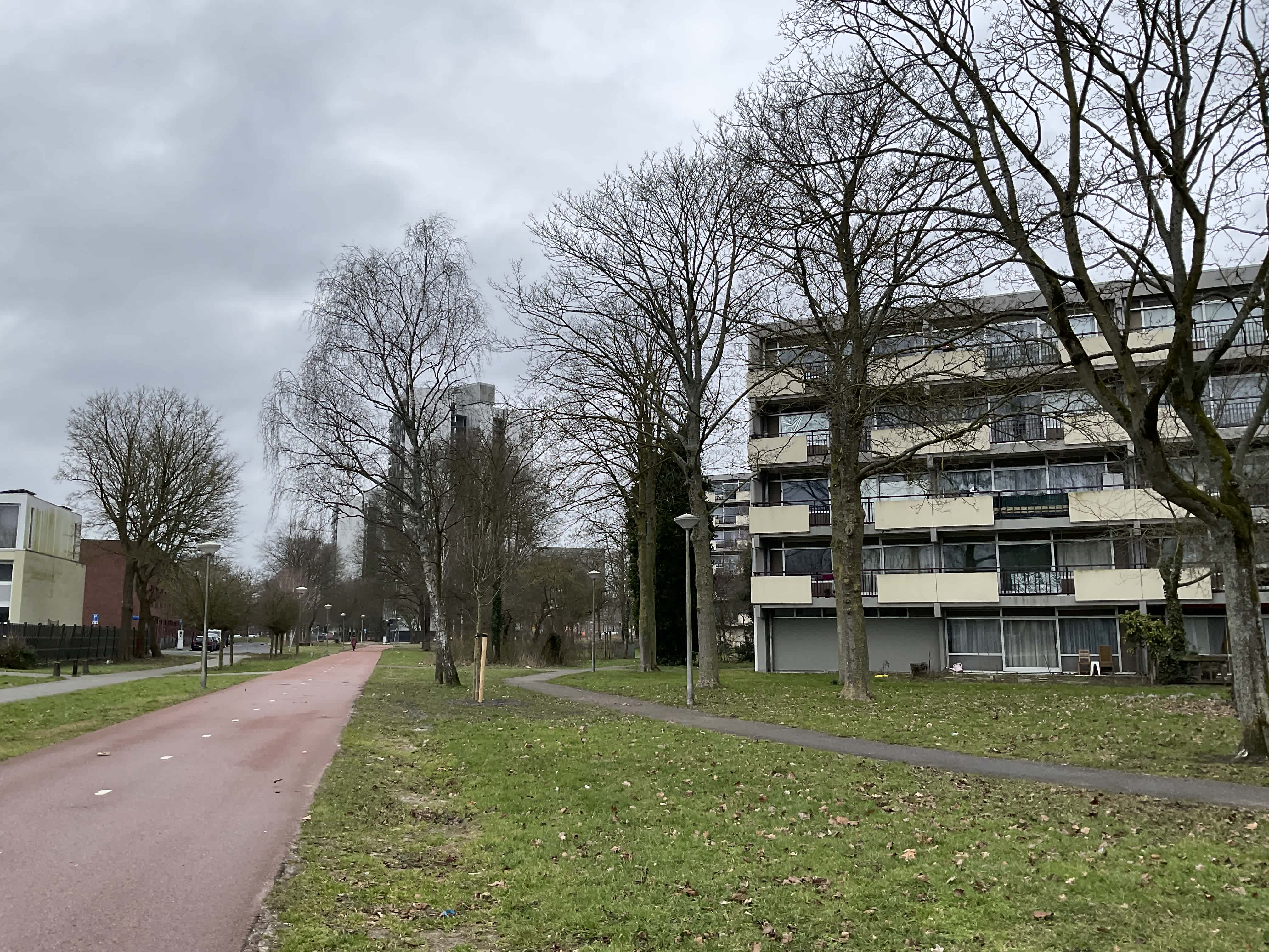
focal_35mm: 29
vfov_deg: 48.2
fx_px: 1063
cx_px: 634
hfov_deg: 61.7
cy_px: 476
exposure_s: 1/962
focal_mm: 3
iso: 16
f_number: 1.8
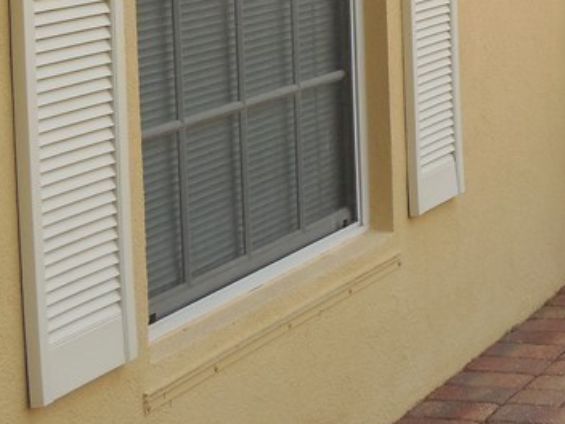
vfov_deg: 11.0
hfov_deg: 14.5
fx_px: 2187
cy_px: 3
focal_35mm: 134
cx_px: 571
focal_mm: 8.2
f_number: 3.8
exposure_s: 1/250
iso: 125
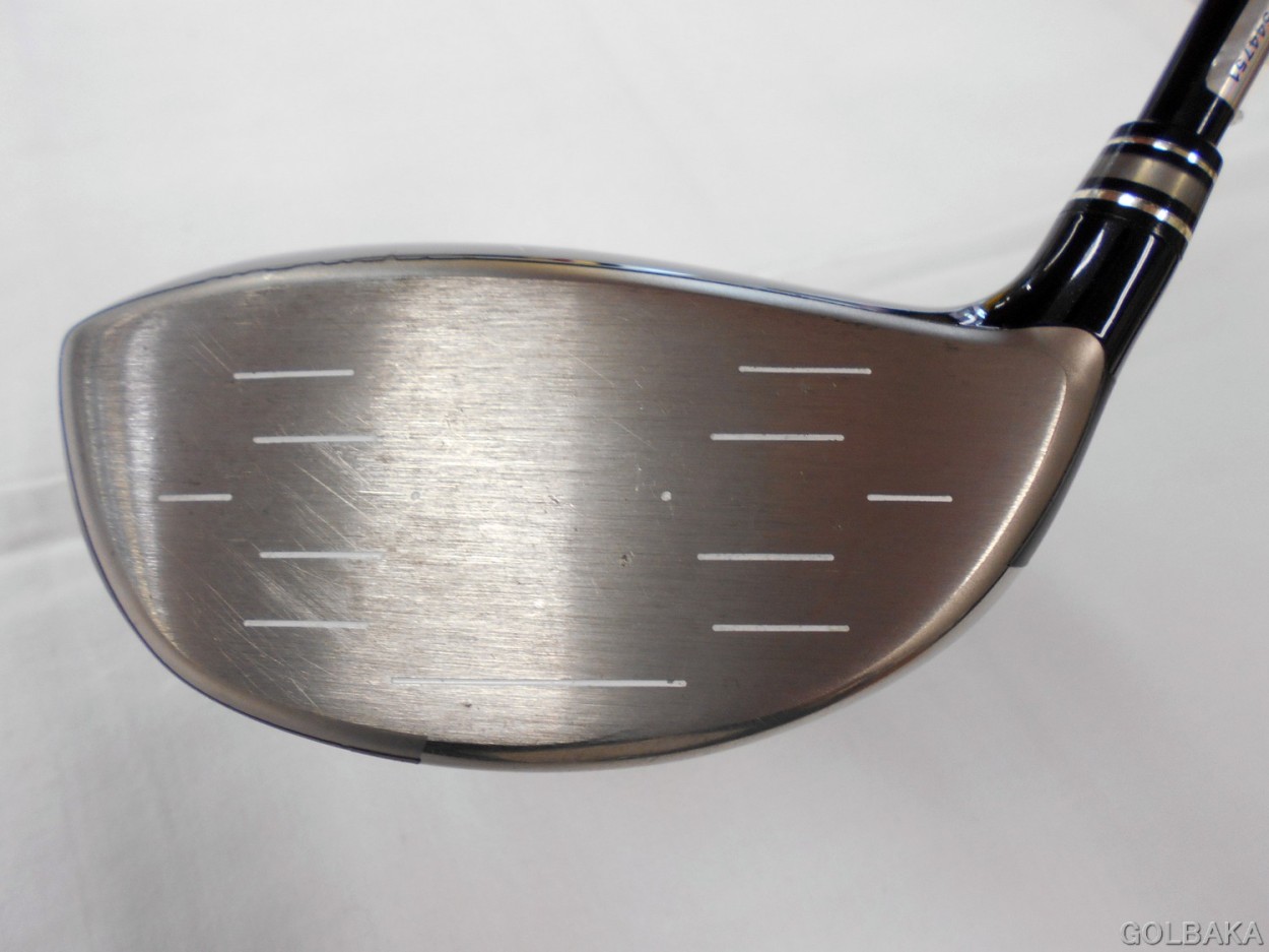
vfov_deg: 53.0
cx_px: 634
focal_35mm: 26
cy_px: 476
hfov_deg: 67.3
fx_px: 953
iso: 110
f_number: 3.2
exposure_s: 1/30
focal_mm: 4.6
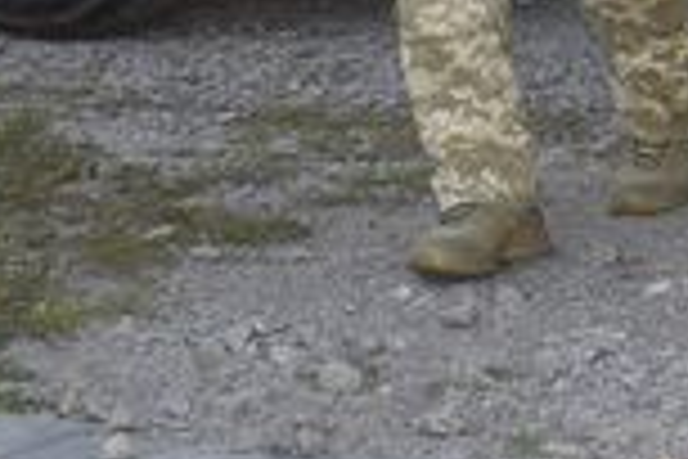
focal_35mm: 183
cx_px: 1048
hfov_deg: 10.8
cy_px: -326
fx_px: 3506
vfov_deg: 7.3
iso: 320
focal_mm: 25
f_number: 5.6
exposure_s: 1/125
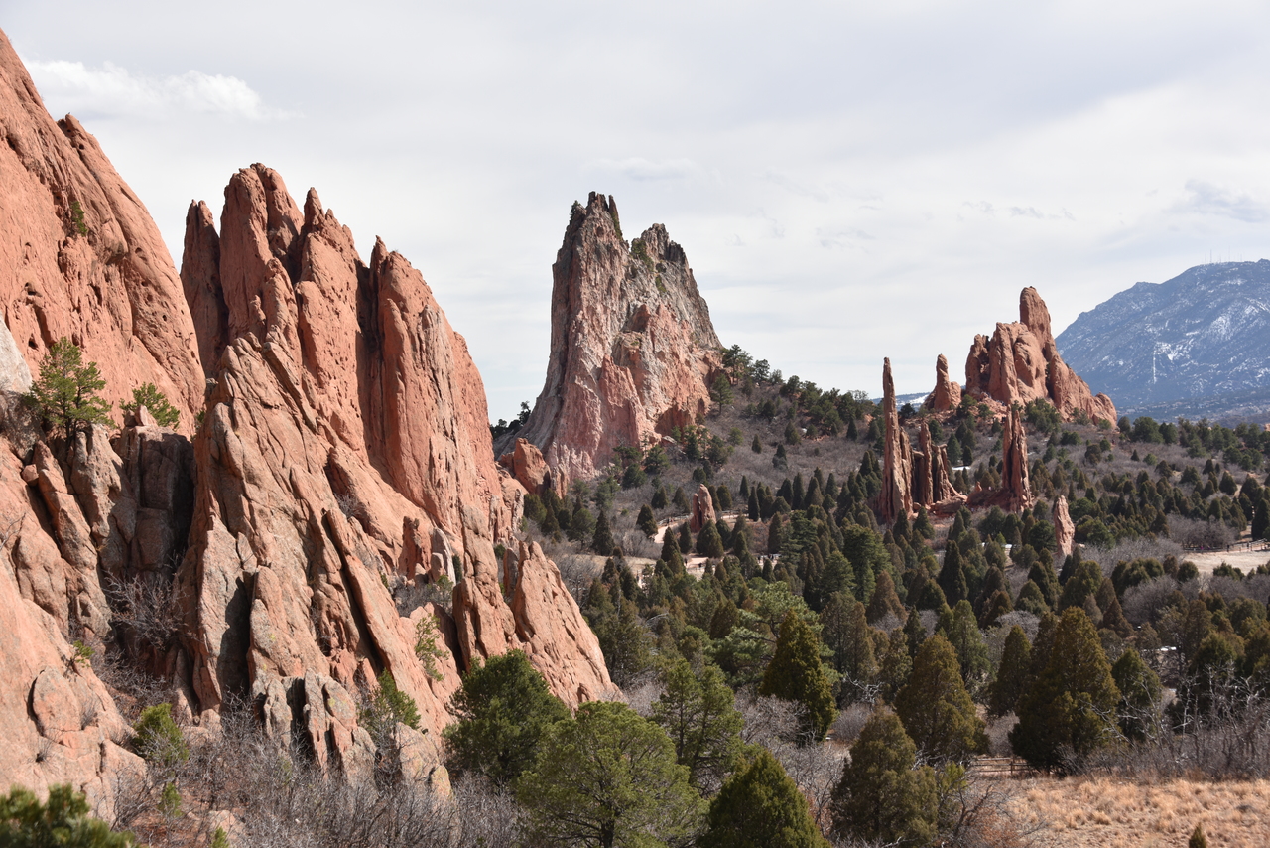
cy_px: 424
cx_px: 635
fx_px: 2293
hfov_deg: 31.0
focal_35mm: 65
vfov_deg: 20.9
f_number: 8
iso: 100
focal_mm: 65
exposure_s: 1/250
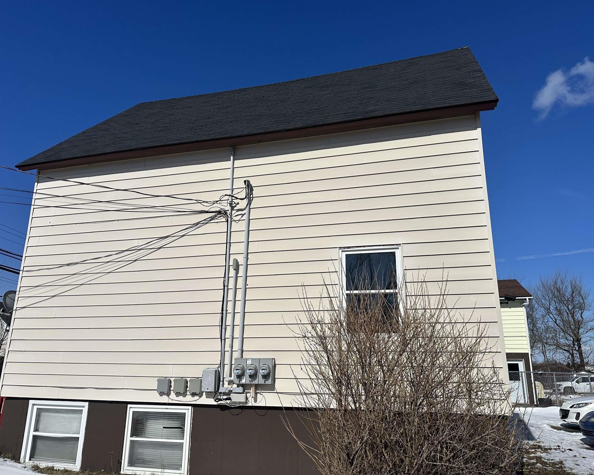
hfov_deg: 66.0
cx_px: 305
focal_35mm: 26
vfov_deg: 54.9
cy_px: 228
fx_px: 457
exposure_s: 1/18519
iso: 80
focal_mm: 6.86
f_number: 1.78
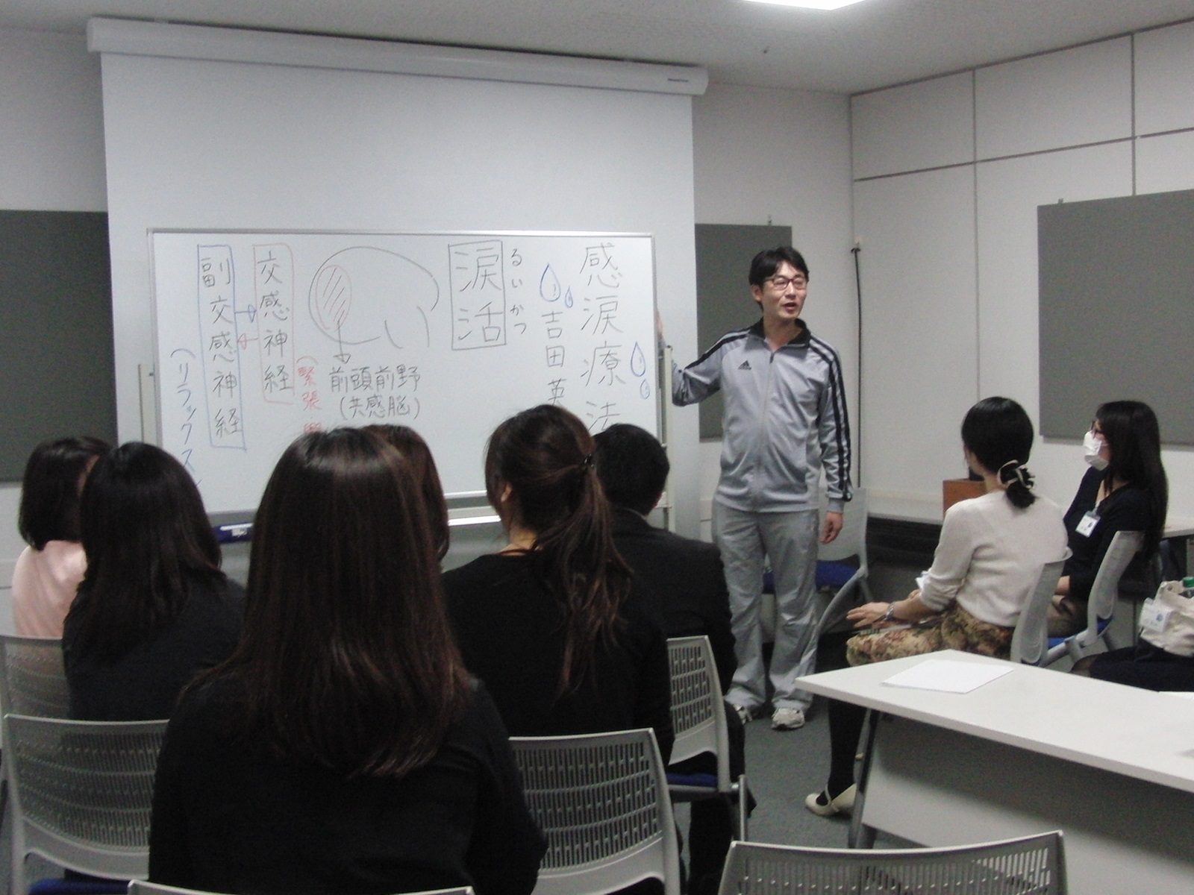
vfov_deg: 38.7
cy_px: 448
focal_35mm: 37
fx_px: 1276
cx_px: 597
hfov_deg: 50.1
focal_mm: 6.42
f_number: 3.6
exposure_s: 1/30
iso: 400
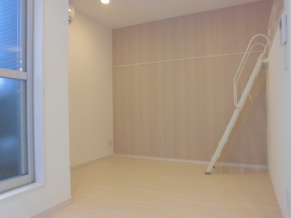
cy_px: 109
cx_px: 146
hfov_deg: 67.3
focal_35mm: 26
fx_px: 219
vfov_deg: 53.1
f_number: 3.5
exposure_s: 1/25
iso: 400
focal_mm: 4.6
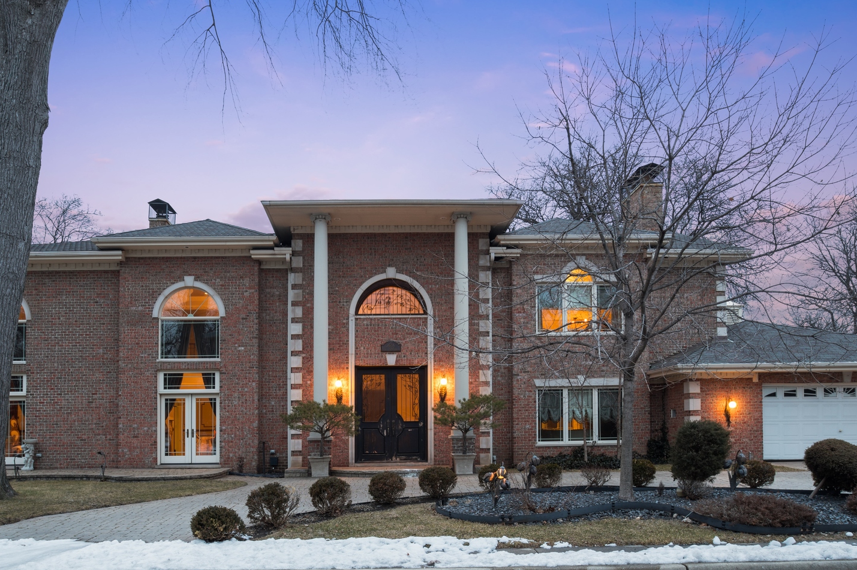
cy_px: 301
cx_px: 398
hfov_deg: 70.2
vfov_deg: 50.2
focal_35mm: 26
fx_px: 608
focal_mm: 15
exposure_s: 2.5
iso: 100
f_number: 11
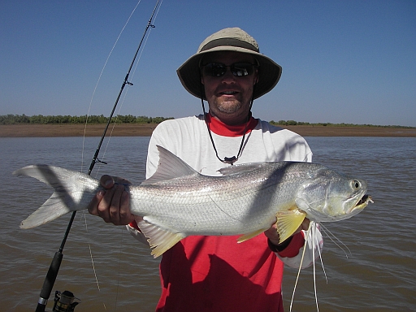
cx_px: 208
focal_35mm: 38
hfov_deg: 49.0
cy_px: 156
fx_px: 457
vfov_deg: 37.7
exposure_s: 1/500
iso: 50
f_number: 6.6
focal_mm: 6.3
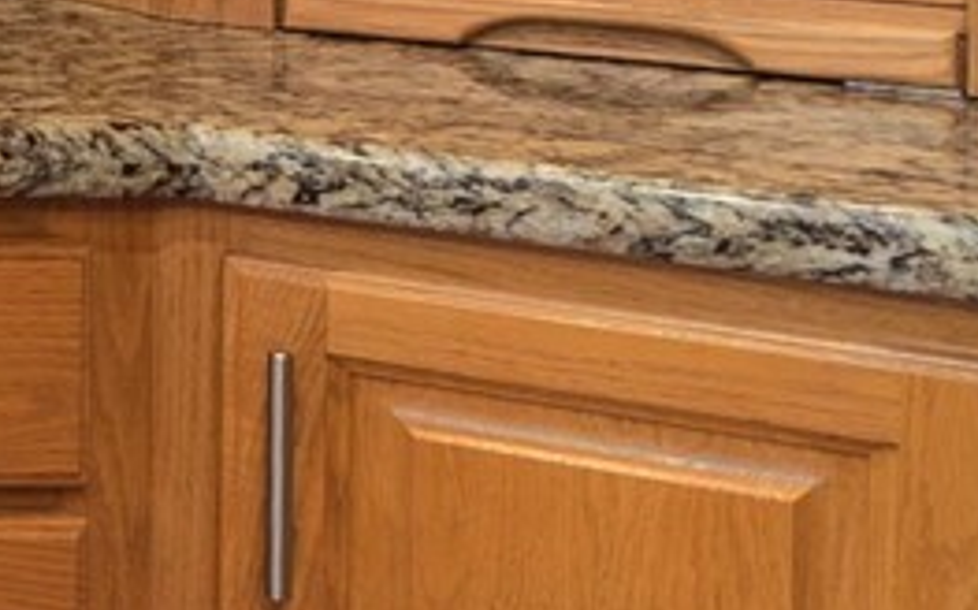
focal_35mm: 92
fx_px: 2451
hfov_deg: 11.4
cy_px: -335
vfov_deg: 13.3
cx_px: -1988
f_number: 8
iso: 1000
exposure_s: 1/2.5
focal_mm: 14
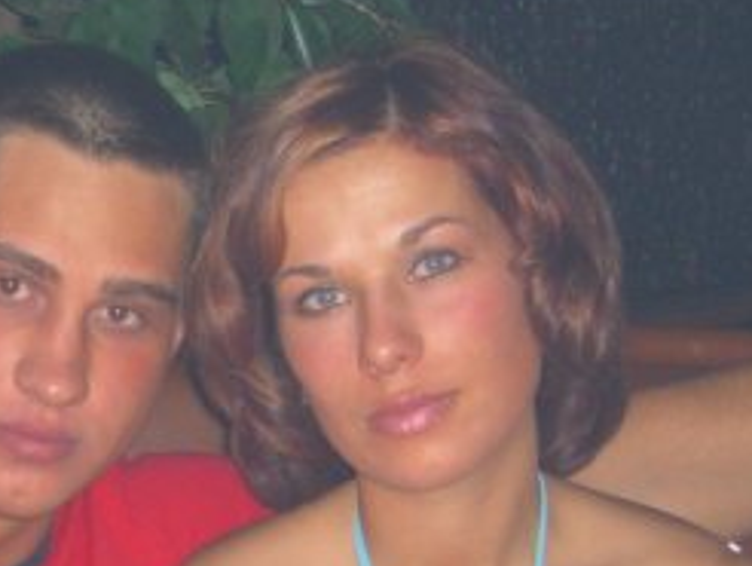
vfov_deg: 10.6
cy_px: 508
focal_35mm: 139
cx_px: 119
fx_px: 3023
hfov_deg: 14.1
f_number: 3.6
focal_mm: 11.8
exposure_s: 1/60
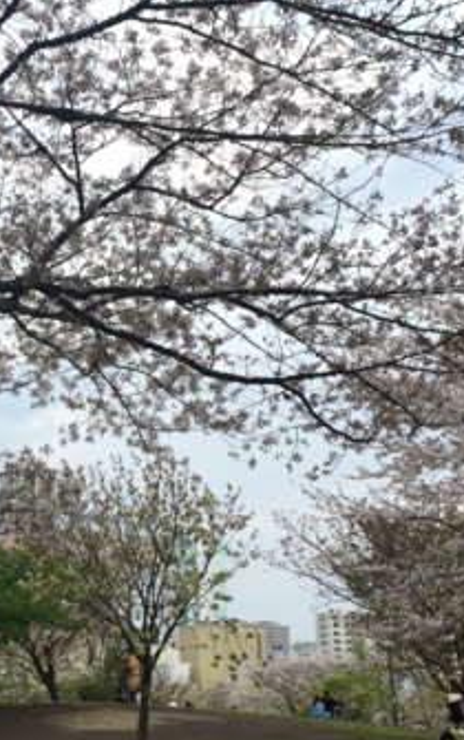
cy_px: 305
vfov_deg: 36.8
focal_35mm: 55
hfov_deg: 23.2
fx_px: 1110
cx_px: 77
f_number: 2.2
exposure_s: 1/775
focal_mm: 4.15
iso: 32
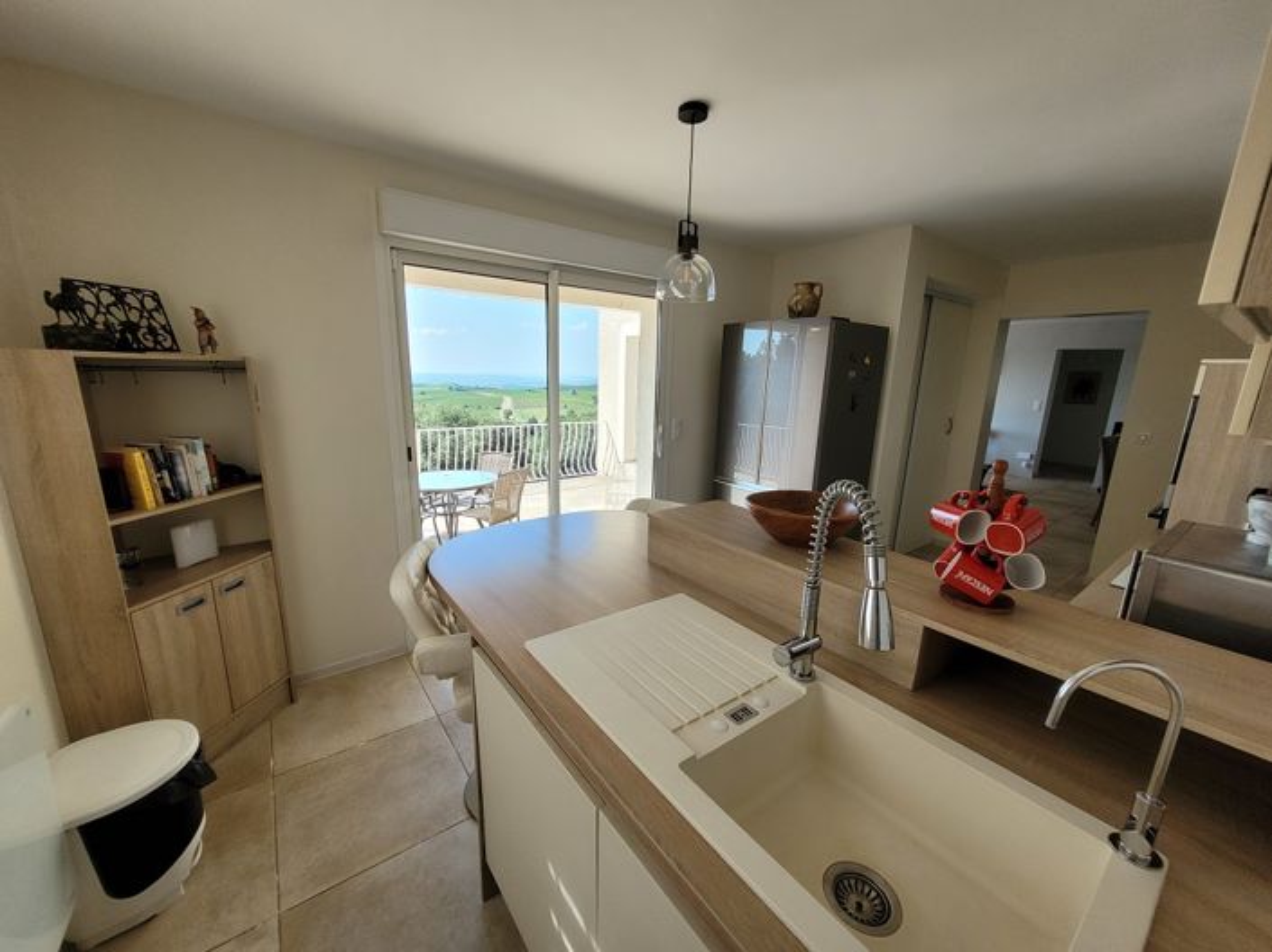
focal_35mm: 13
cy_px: 476
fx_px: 477
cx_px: 636
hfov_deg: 106.2
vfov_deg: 89.9
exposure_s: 1/242
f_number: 2.2
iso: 40
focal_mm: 1.74
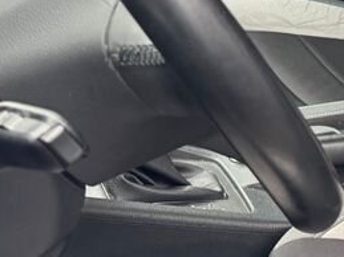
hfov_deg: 17.5
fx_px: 944
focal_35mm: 95
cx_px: 579
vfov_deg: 15.4
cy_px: 24
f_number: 1.78
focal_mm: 6.76
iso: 250
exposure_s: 1/60
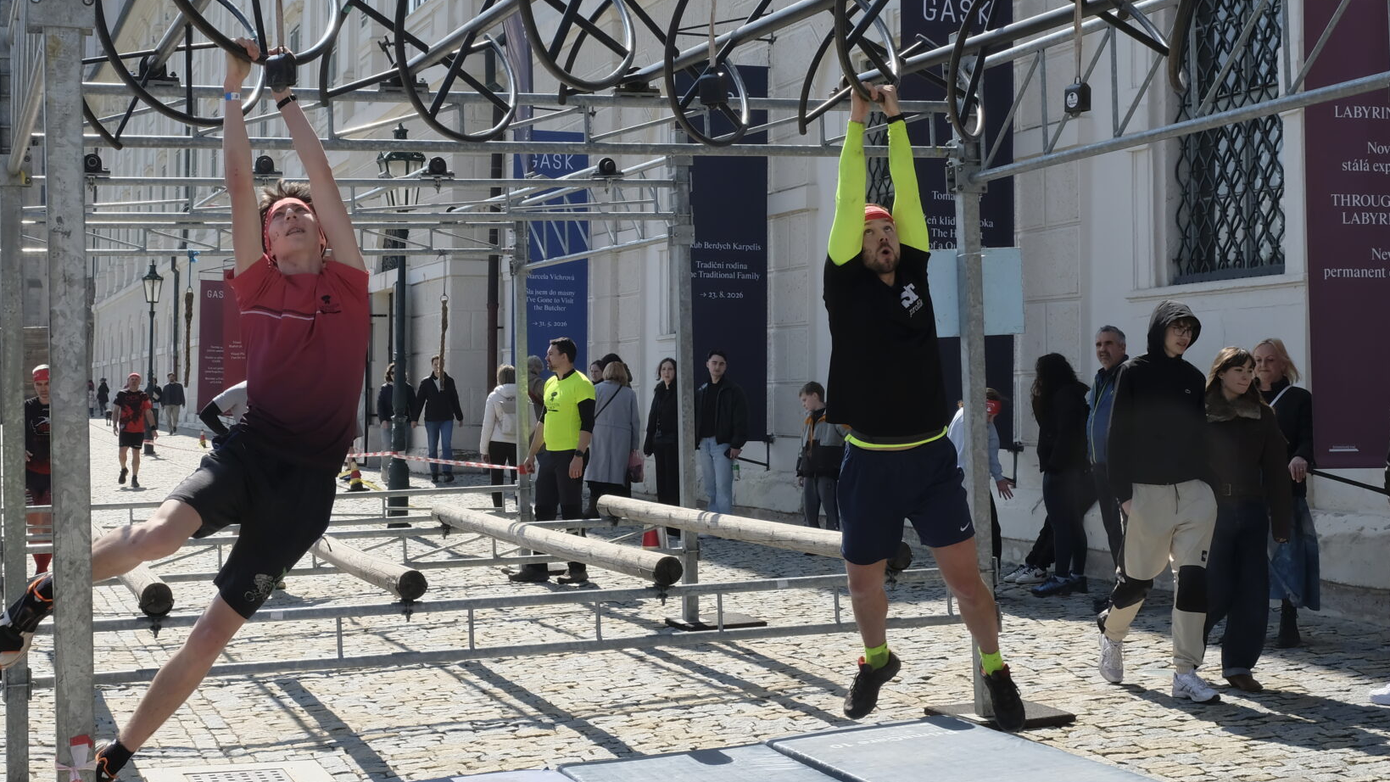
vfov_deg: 22.2
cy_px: 277
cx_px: 595
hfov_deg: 38.4
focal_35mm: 54
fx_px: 1990
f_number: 10
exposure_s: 1/350
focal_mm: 22.3
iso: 400
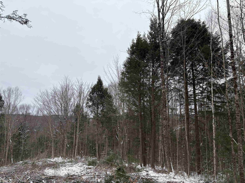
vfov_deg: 53.1
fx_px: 184
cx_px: 122
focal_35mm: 26
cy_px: 92
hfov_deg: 67.3
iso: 50
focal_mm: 5.96
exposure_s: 1/1706
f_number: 1.6
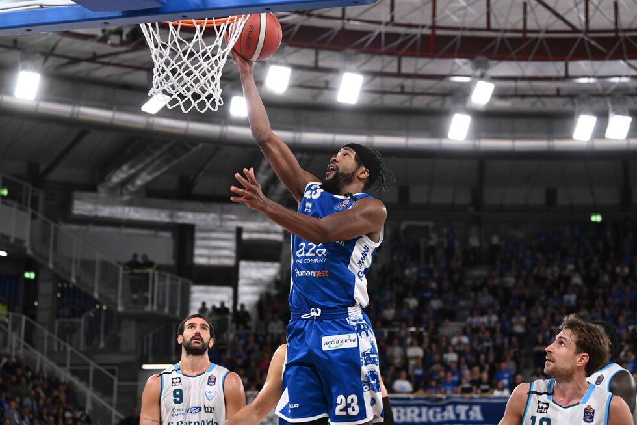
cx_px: 318
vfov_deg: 19.4
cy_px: 212
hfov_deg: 28.8
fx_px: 1238
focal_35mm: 70
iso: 2000
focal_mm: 70
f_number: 3.5
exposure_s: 1/1600
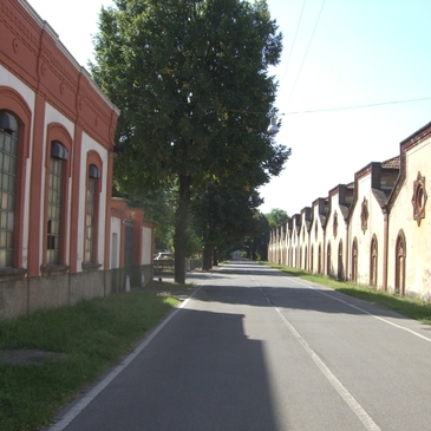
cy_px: 220
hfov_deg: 36.7
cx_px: 259
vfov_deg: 36.8
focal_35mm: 46
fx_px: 648
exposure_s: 1/320
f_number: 4.3
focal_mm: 6.2
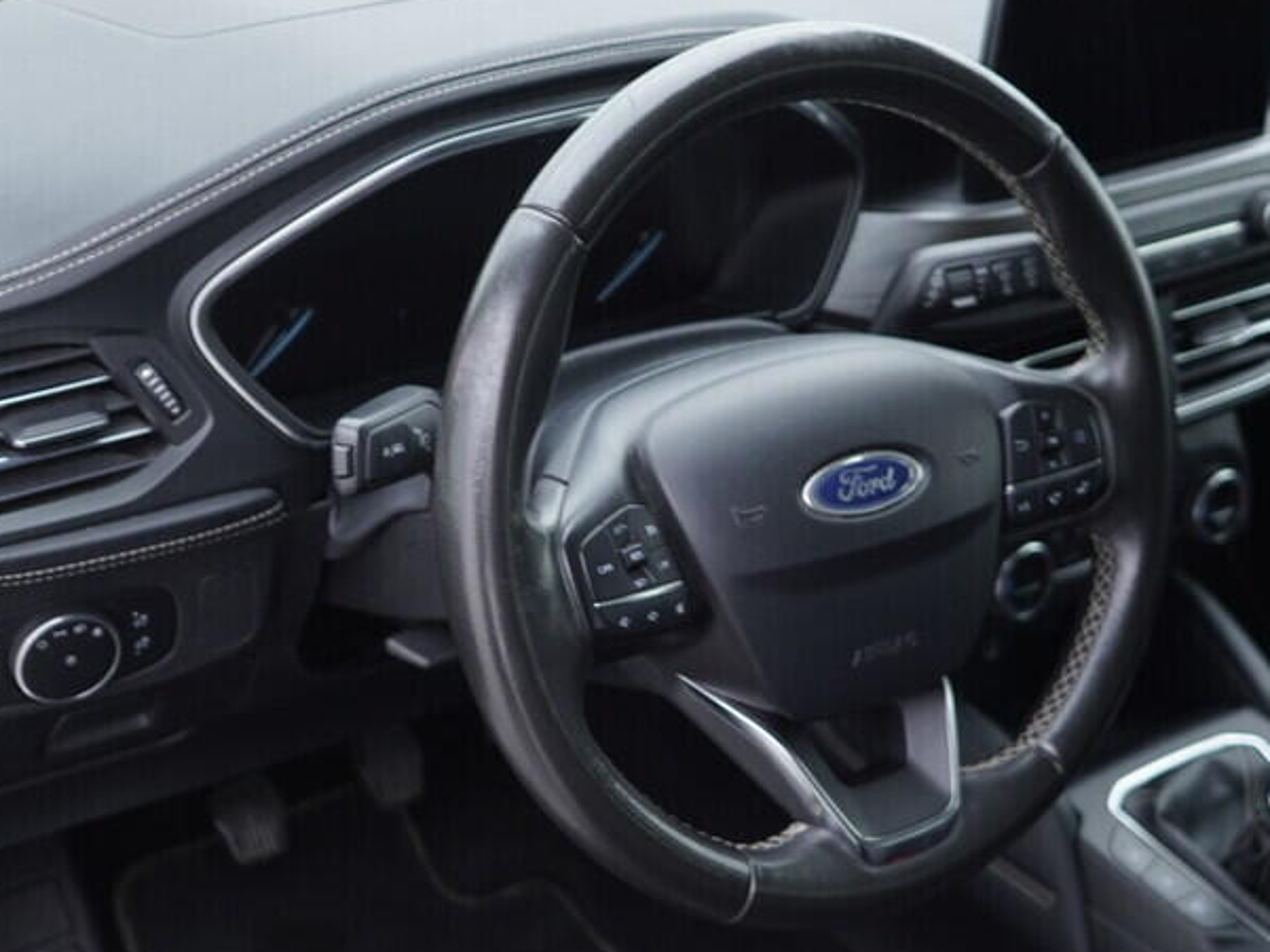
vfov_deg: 24.8
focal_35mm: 59
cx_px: 712
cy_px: 539
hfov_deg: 32.7
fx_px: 2165
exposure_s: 1/40
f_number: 2.8
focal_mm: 24
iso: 200
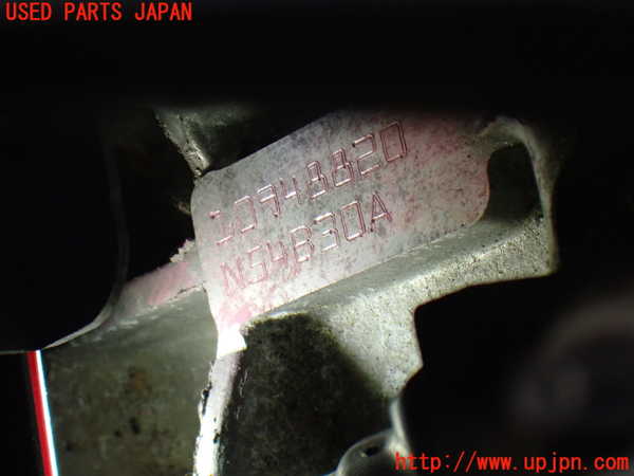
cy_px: 238
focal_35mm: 100
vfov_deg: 14.8
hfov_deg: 19.6
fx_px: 1832
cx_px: 317
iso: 800
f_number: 4.9
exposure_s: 1/400
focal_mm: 18
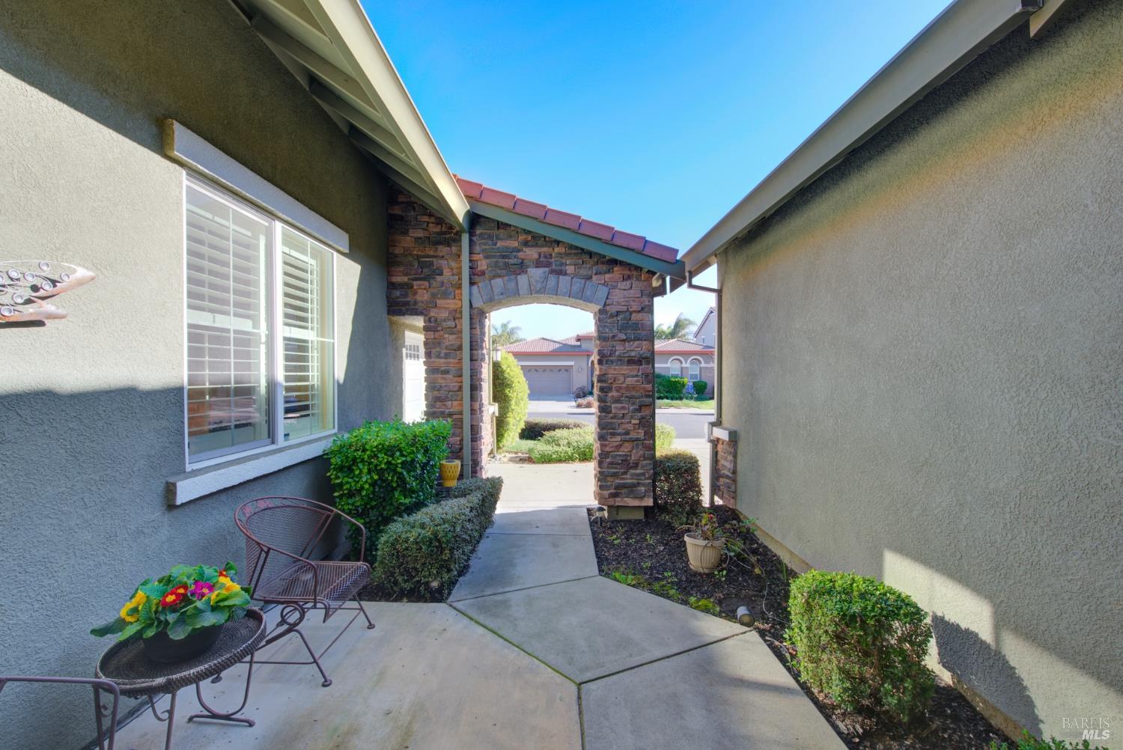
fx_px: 437
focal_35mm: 14
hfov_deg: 104.2
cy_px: 375
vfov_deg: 81.3
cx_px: 562
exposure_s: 1/20
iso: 100
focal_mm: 14
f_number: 14
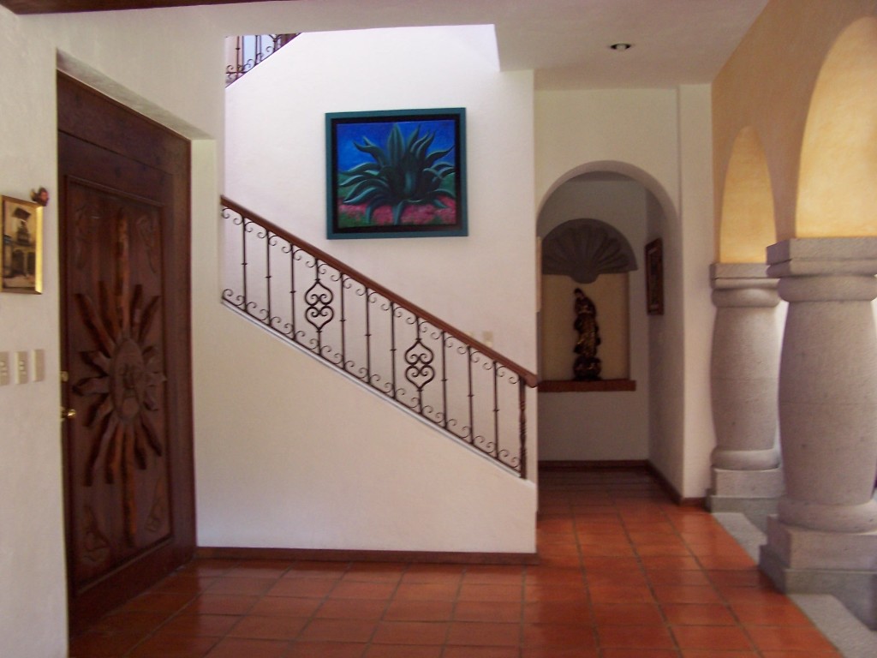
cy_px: 329
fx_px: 963
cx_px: 438
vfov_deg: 37.7
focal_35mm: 38
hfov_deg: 49.0
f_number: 2.8
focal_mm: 6.3
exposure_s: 1/20
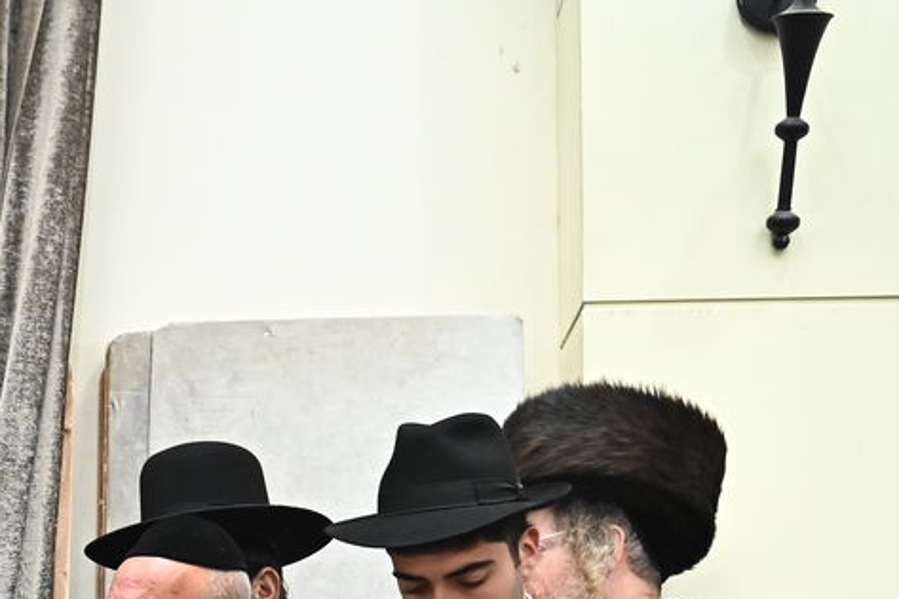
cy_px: 795
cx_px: -154
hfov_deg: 25.8
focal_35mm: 71
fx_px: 1772
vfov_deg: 17.8
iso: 3200
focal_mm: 24
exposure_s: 1/200
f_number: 4
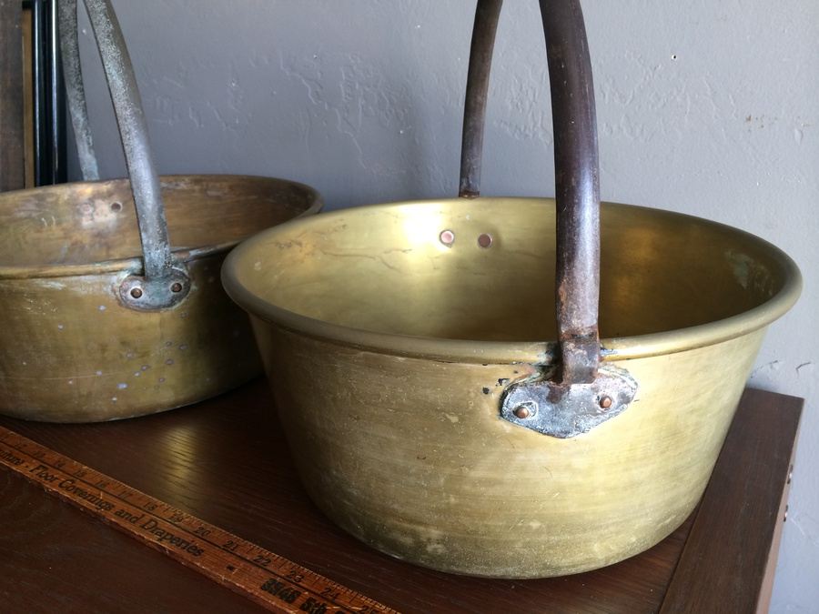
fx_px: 710
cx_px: 410
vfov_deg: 46.8
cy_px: 307
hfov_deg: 60.0
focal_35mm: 30
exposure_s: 1/30
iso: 64
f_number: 2.2
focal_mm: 4.12
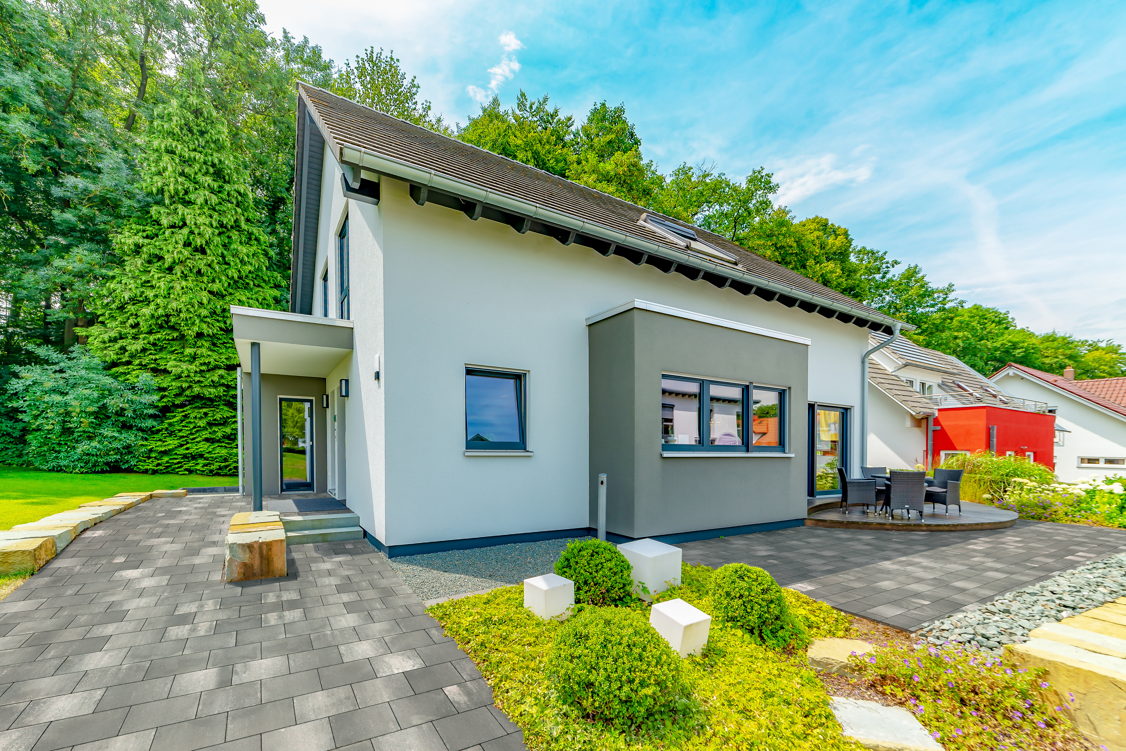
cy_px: 376
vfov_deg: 81.3
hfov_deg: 104.2
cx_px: 563
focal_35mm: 14
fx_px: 438
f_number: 8
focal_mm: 14
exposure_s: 1/100
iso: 100
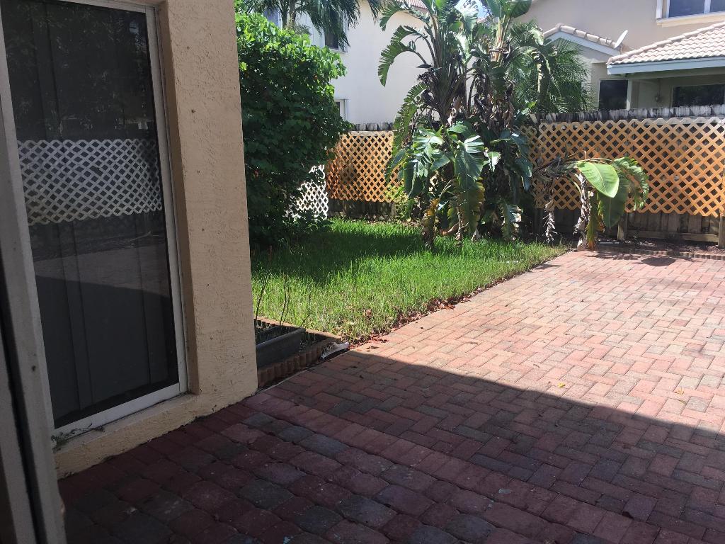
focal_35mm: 29
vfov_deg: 48.2
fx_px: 607
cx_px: 362
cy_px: 272
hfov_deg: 61.7
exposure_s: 1/361
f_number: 2.2
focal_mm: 4.15
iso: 25
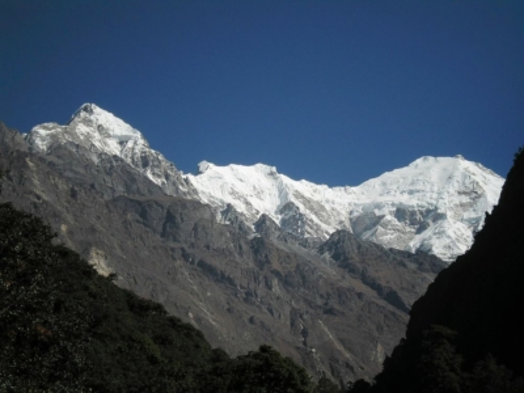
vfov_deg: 19.4
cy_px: 196
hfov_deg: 25.7
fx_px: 1150
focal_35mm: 76
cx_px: 262
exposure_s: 1/939
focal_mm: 13.4
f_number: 5.2
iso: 80
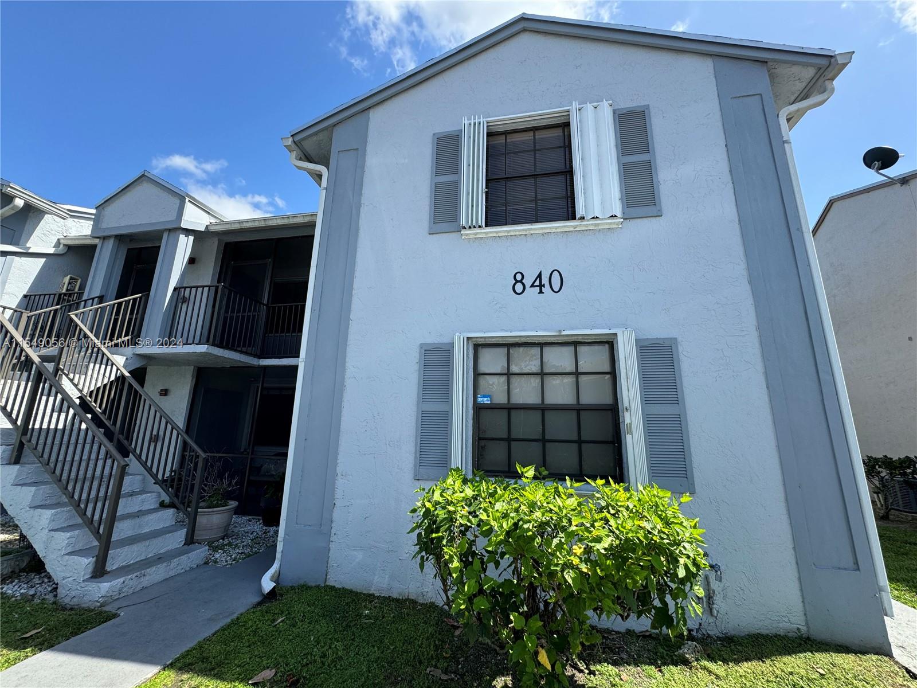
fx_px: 371
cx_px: 458
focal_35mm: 14
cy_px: 344
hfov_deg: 102.1
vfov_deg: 85.7
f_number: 2.2
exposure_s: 1/831
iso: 50
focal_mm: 2.22
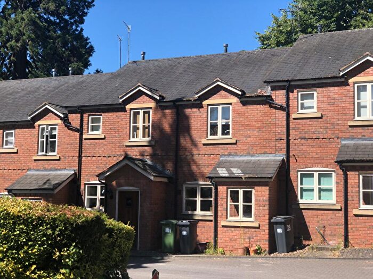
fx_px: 614
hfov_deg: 33.8
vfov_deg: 25.7
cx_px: 186
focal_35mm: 57
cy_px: 140
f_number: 2.8
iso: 20
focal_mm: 6.6
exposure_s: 1/727
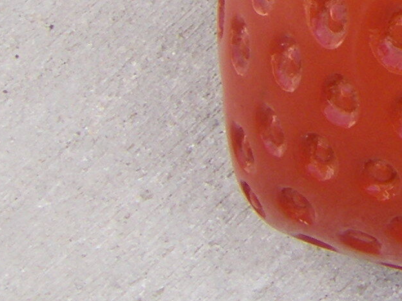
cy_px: -175
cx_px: 696
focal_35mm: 199
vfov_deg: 7.3
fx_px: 2311
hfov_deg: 9.5
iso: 64
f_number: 3.5
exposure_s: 1/200
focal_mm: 6.3
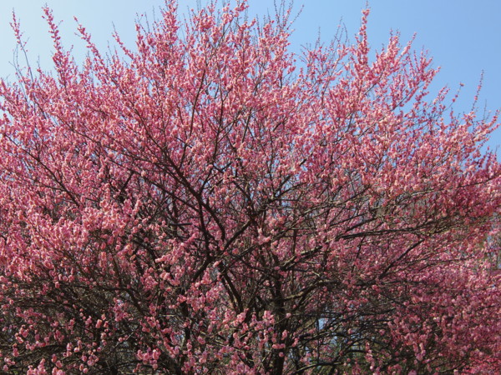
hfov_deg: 40.4
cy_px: 188
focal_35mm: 47
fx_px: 680
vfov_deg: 30.9
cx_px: 250
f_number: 4
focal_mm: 8.5
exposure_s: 1/1000
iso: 125
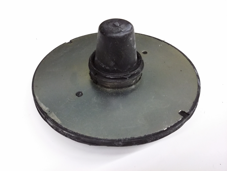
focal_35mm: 32
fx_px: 210
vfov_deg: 44.2
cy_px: 86
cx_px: 114
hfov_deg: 56.8
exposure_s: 1/15
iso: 250
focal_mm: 3.4
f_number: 2.4
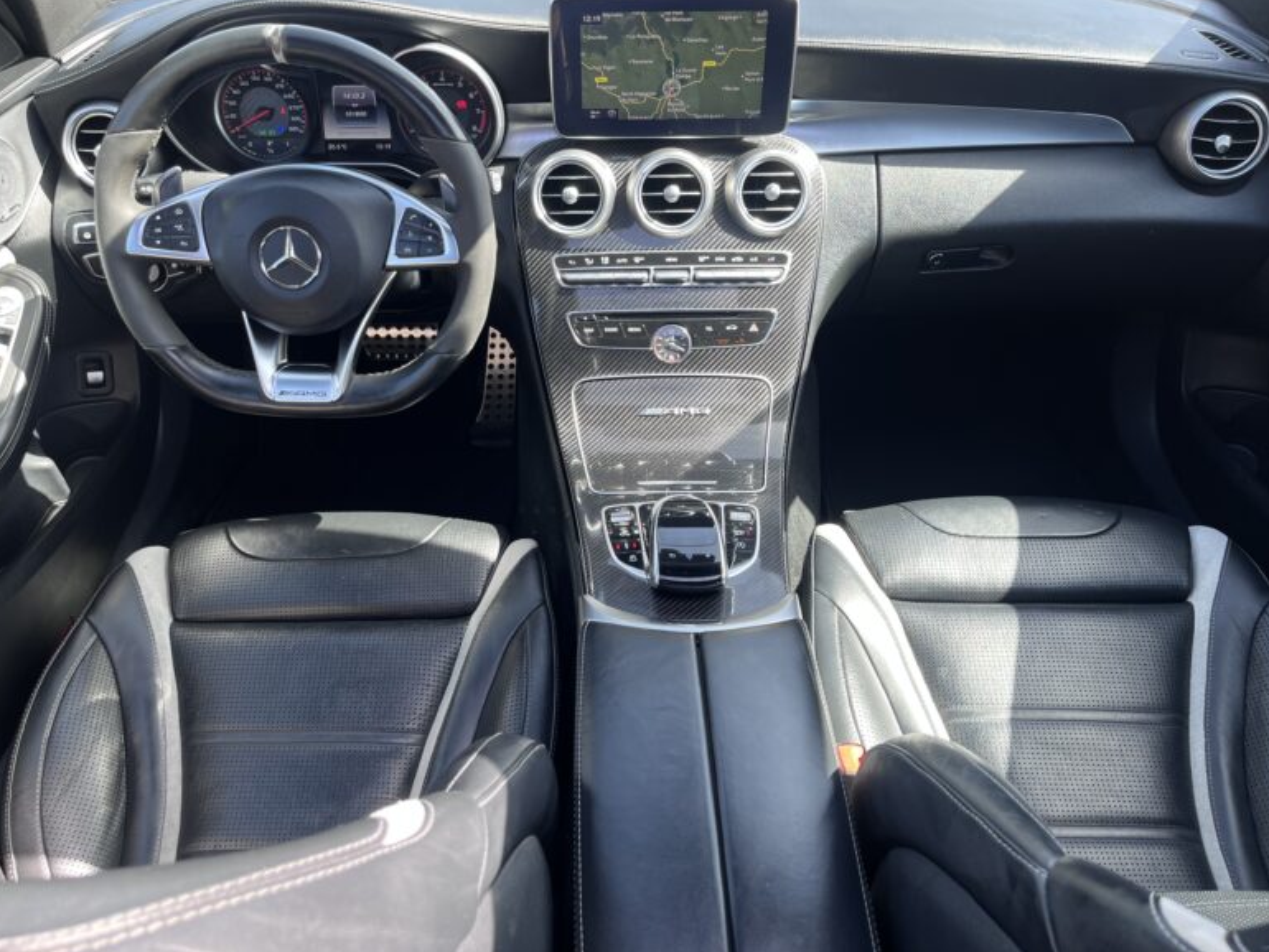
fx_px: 990
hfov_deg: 65.3
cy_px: 463
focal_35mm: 27
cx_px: 621
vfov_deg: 51.4
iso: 40
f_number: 1.6
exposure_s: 1/121
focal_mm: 5.1
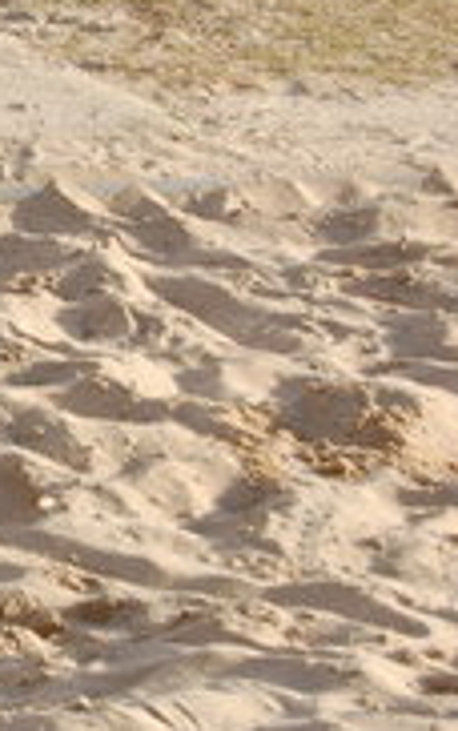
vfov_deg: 7.1
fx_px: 5878
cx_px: -727
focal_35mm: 295
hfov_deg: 4.3
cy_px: 193
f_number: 9
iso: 200
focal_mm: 55
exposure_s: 1/320
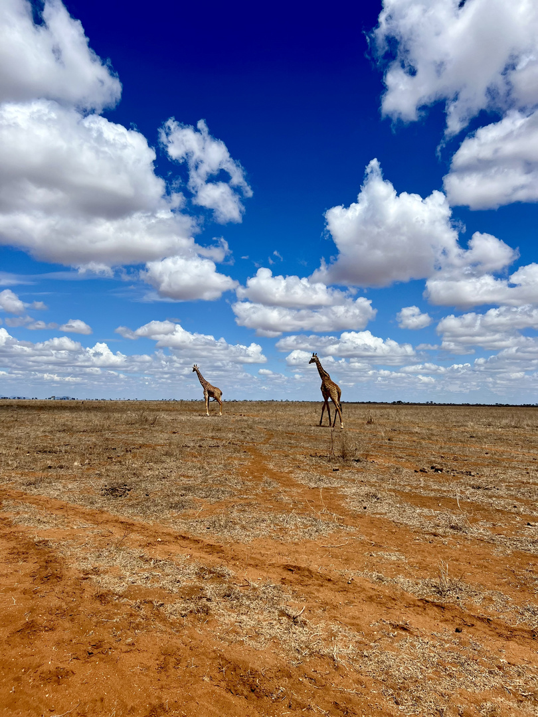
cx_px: 269
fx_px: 539
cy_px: 358
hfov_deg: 53.1
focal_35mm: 26
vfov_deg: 67.3
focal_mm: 5.7
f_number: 1.5
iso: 50
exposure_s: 1/9434
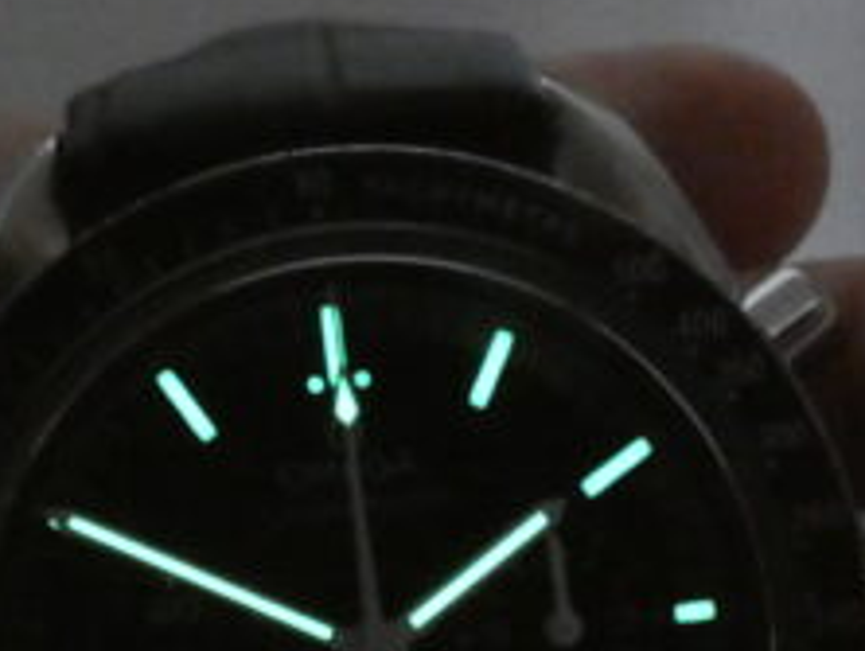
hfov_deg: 35.3
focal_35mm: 54
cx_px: 308
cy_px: 565
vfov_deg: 26.3
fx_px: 1351
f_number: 2.8
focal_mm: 3.6
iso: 3200
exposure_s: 1/4
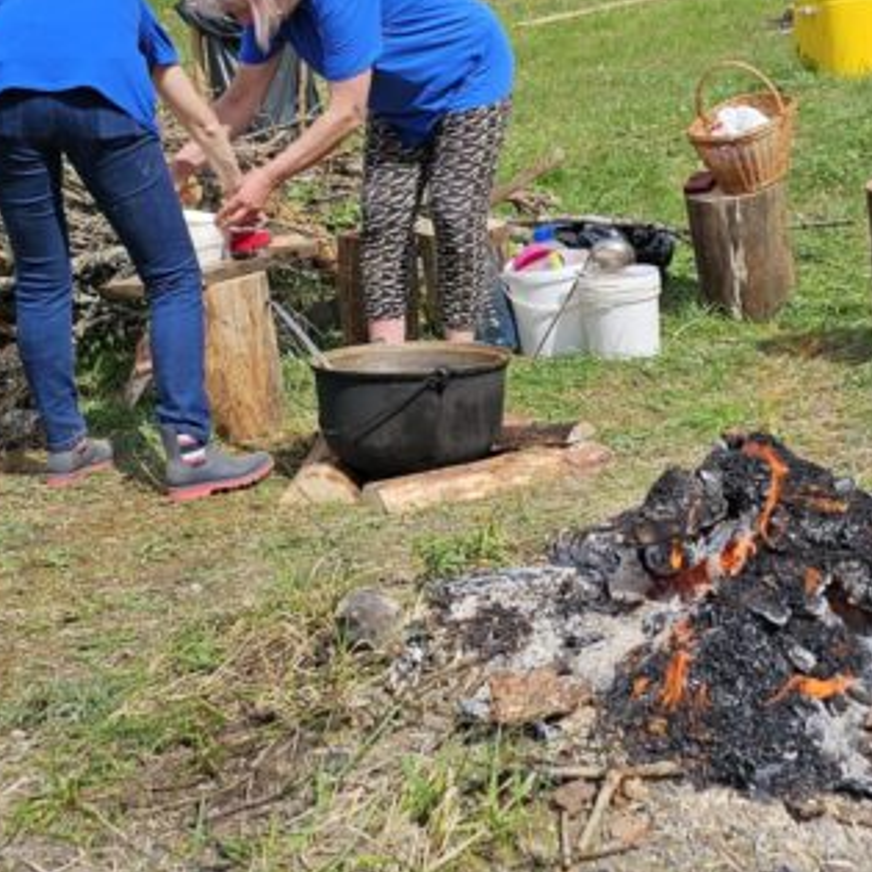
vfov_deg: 26.0
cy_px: 302
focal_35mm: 66
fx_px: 1881
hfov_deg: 26.1
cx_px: 446
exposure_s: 1/937
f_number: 1.7
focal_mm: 6.3
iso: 10
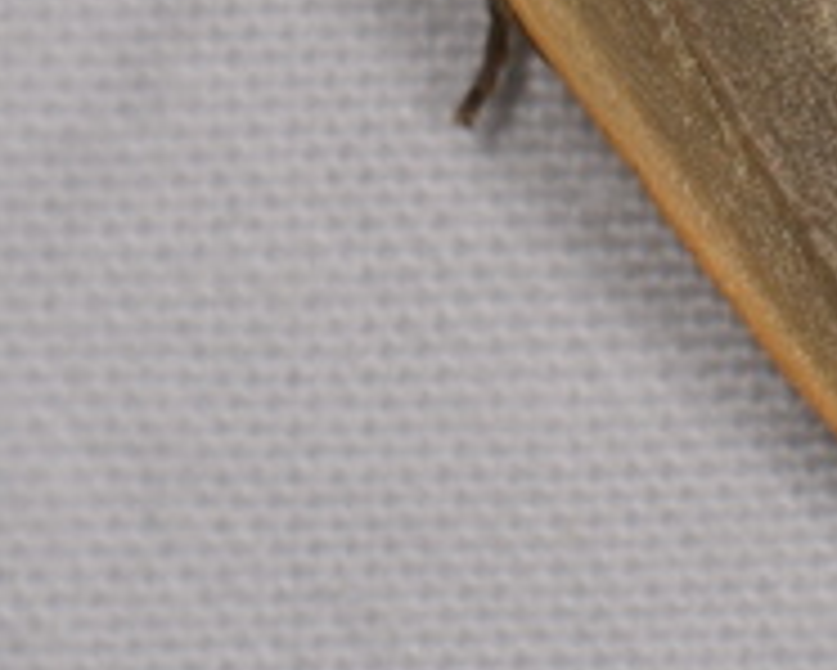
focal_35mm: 508
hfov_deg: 3.8
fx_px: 12591
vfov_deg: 3.0
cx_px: 1053
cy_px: -45
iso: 100
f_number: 25
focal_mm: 85
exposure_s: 1/60
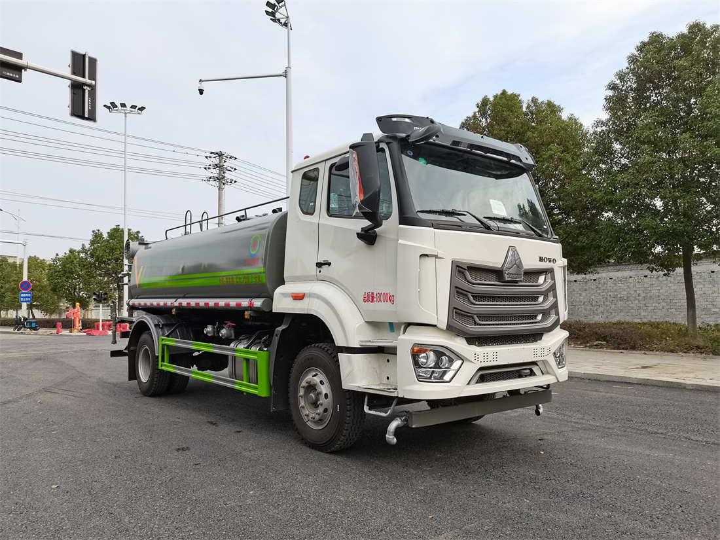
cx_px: 360
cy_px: 270
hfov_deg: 67.3
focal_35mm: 26
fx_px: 541
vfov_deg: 53.1
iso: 50
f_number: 1.8
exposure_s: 1/499
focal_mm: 5.58
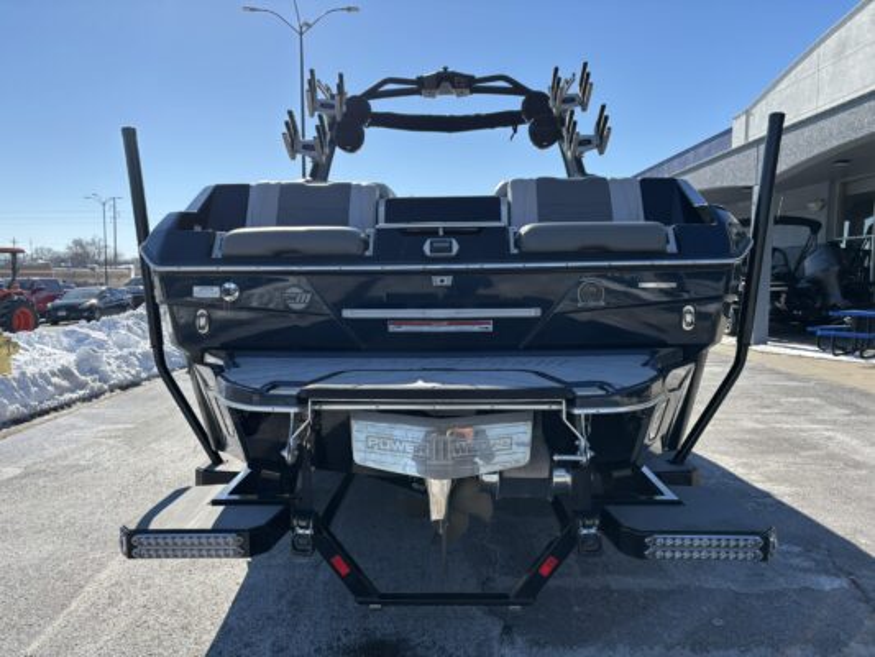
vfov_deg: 53.1
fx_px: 657
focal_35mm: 26
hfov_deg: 67.3
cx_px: 438
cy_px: 328
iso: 50
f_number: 1.6
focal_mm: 5.96
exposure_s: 1/3937
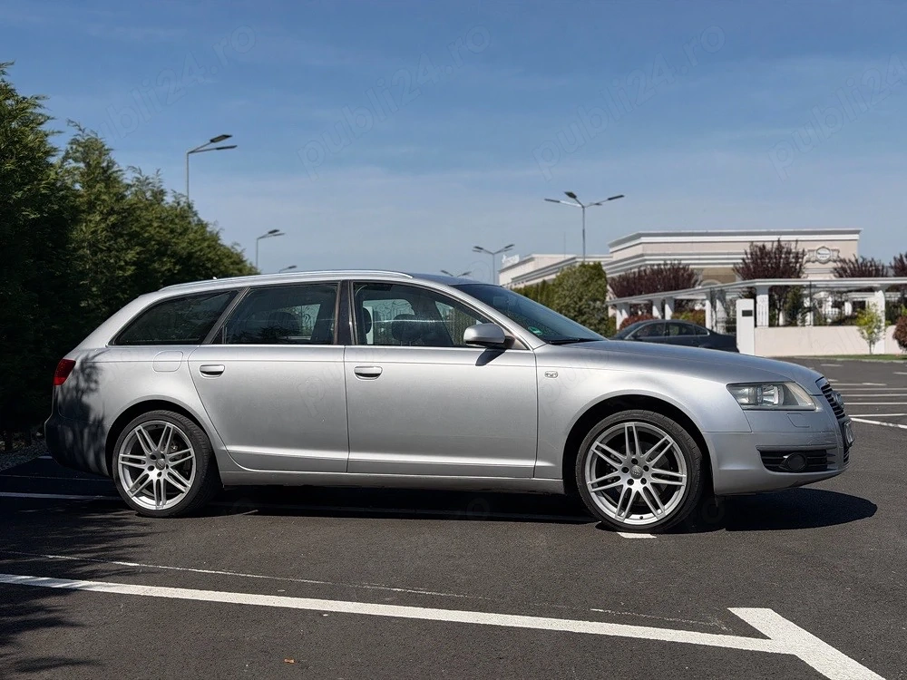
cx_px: 454
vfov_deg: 30.3
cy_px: 340
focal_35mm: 48
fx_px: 1258
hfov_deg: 39.7
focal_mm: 6.76
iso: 80
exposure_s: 1/9901
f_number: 1.78
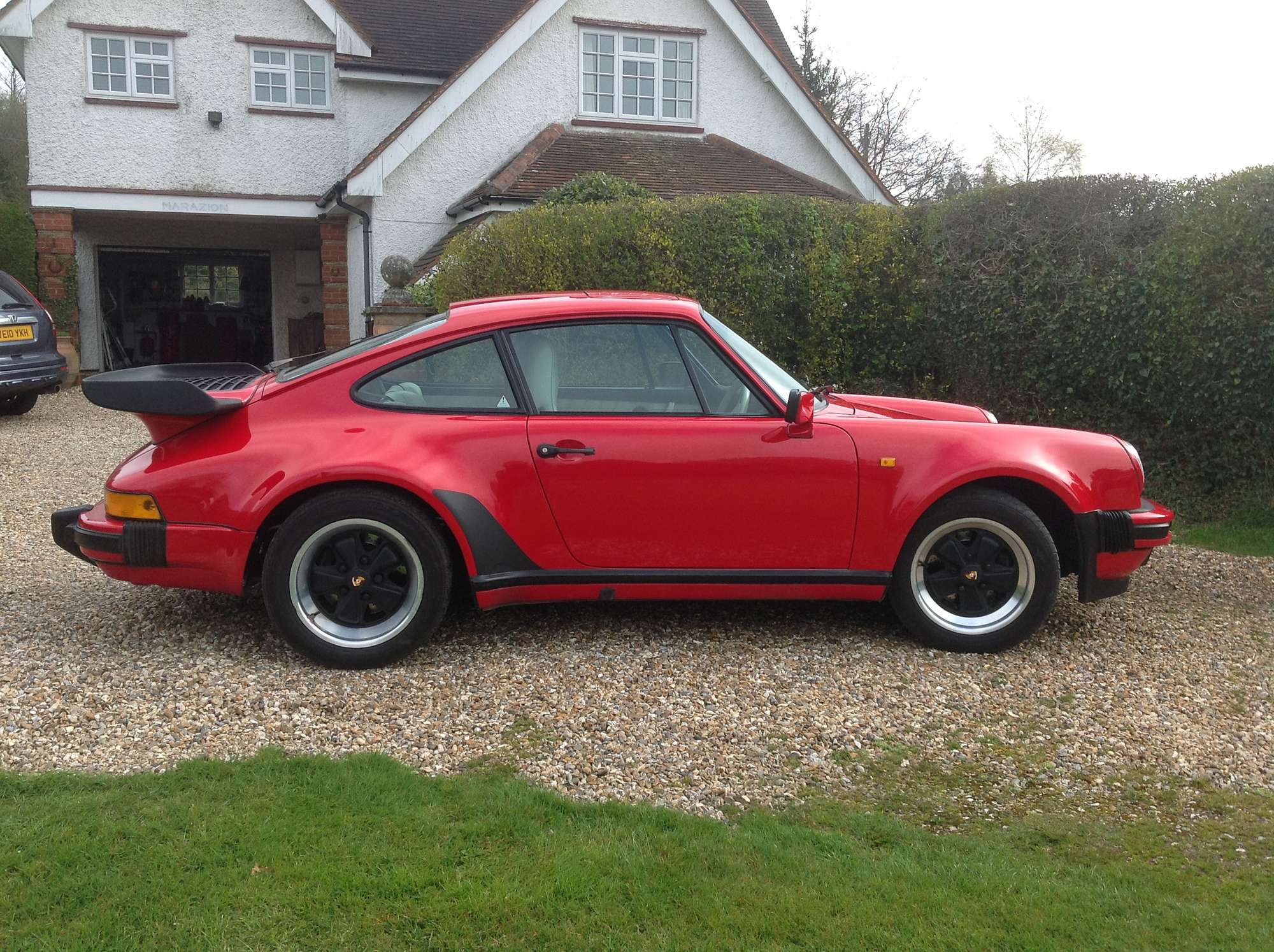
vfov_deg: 40.6
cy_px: 476
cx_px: 637
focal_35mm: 35
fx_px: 1286
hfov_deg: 52.7
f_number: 2.4
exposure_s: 1/530
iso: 80
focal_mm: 4.28
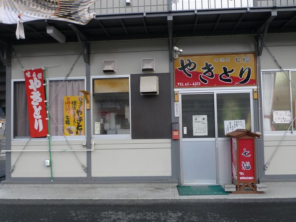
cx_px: 148
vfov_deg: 42.9
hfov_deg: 55.4
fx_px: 282
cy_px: 111
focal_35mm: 33
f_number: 2
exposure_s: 1/125
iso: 80
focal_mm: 5.1
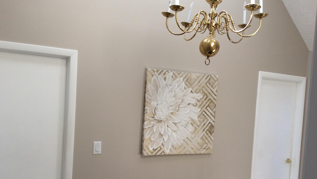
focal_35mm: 36
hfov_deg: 55.3
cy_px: 119
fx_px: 303
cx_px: 156
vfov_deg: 32.6
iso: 32
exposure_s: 1/120
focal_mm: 3.3
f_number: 2.4
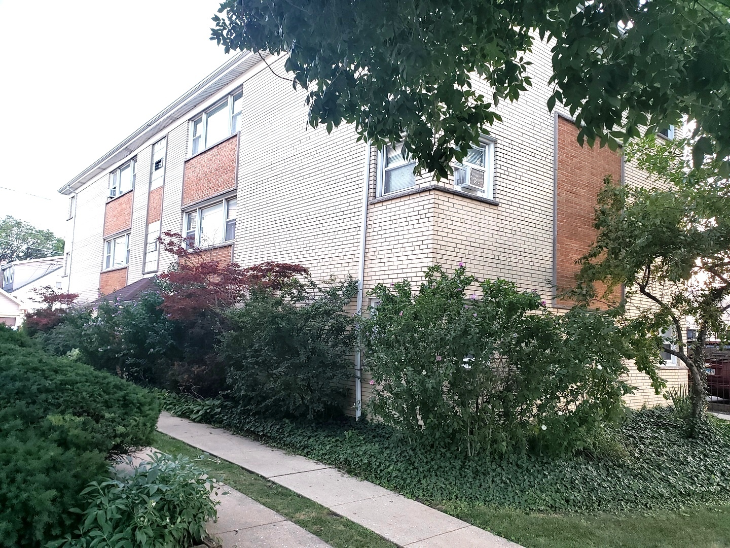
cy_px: 274
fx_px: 548
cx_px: 365
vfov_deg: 53.1
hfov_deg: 67.3
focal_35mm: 26
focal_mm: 4.3
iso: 80
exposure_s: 1/38
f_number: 2.4
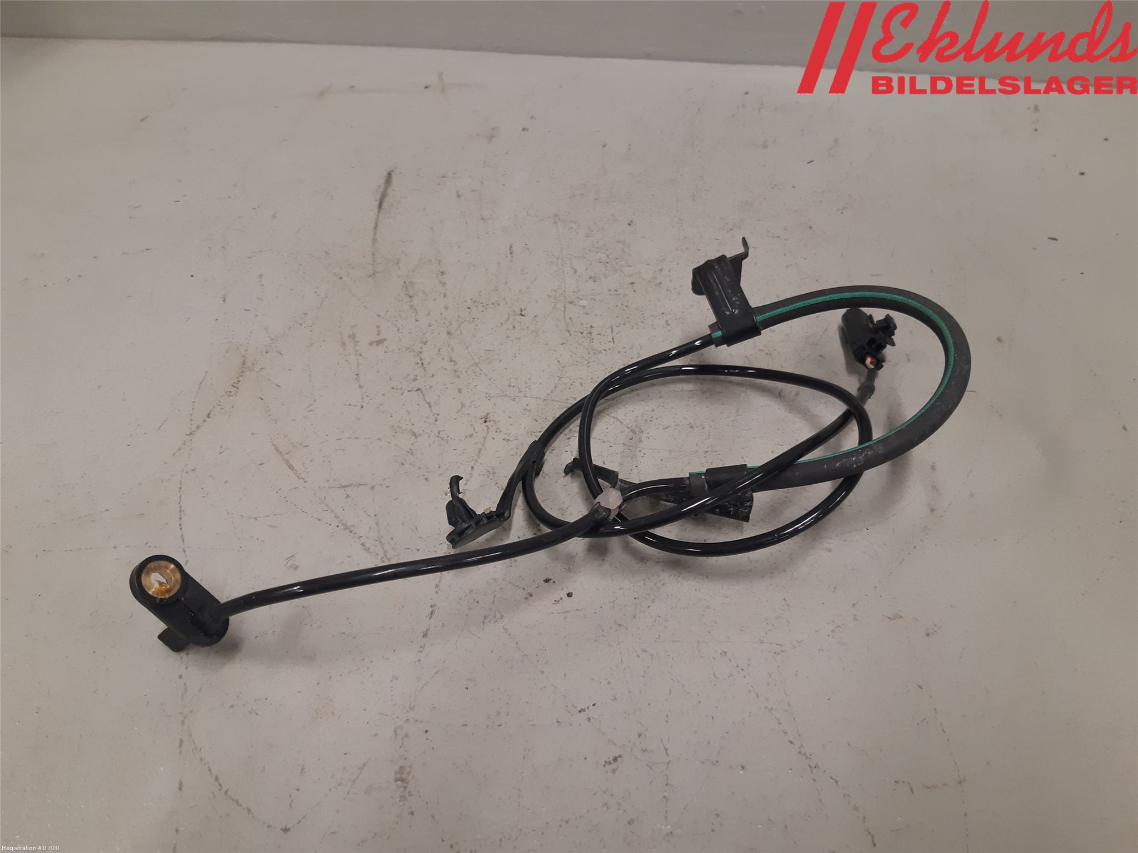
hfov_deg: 67.3
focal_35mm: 26
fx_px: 855
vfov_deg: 53.1
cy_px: 426
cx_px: 569
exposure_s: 1/50
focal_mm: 3.93
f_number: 1.7
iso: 125
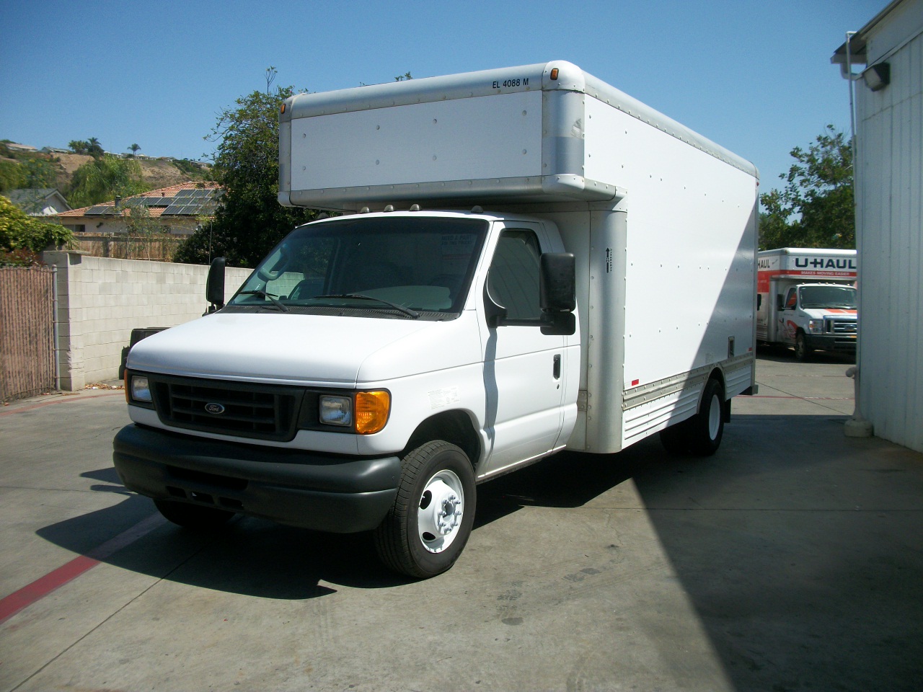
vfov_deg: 44.2
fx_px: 853
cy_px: 346
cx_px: 462
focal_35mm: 32
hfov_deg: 56.8
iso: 80
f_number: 8.8
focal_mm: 5.7
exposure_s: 1/250
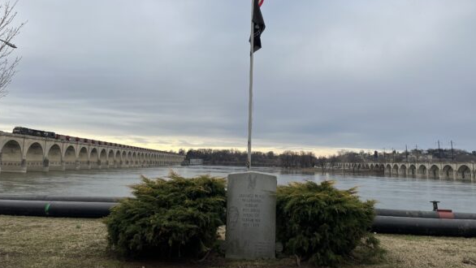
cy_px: 97
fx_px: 366
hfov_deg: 66.0
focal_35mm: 29
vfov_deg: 39.9
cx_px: 234
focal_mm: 5.1
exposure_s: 1/571
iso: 50
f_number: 1.6
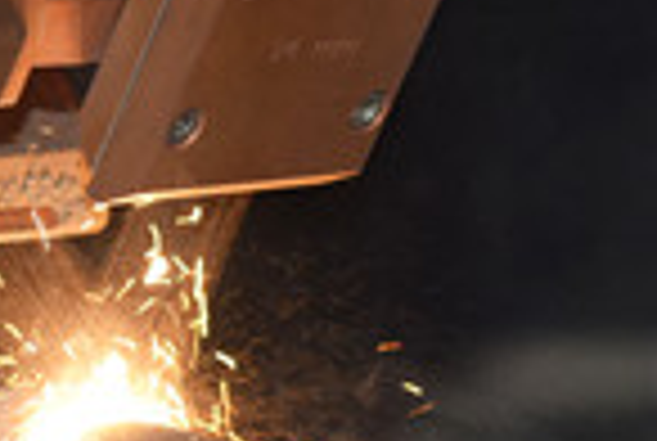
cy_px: 540
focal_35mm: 338
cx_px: -9
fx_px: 6182
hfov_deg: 6.1
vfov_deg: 4.1
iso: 100
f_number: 6.3
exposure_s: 1/200
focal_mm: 55
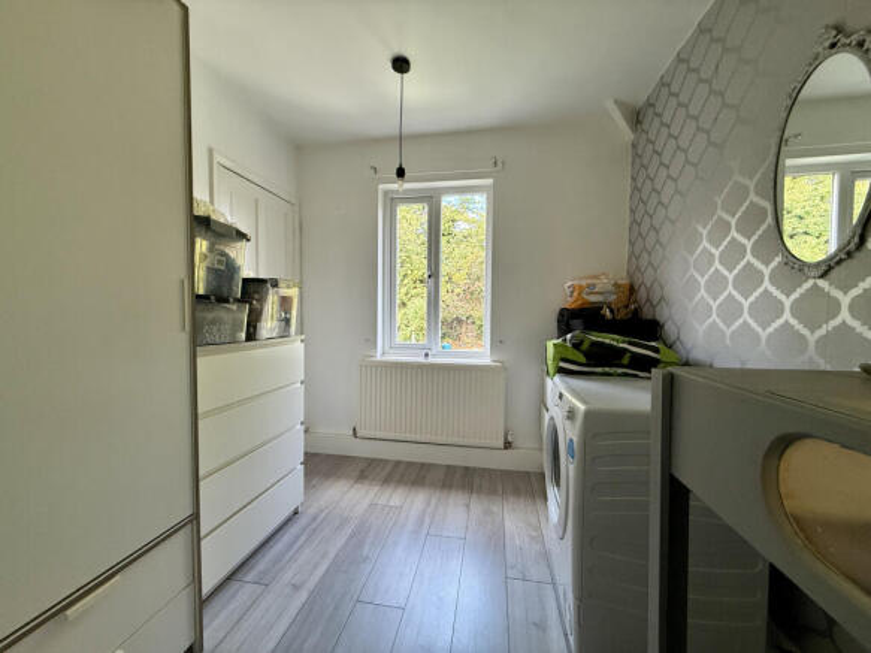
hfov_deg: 102.1
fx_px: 352
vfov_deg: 85.7
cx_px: 436
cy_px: 326
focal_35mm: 14
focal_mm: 2.22
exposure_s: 1/100
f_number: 2.2
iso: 320
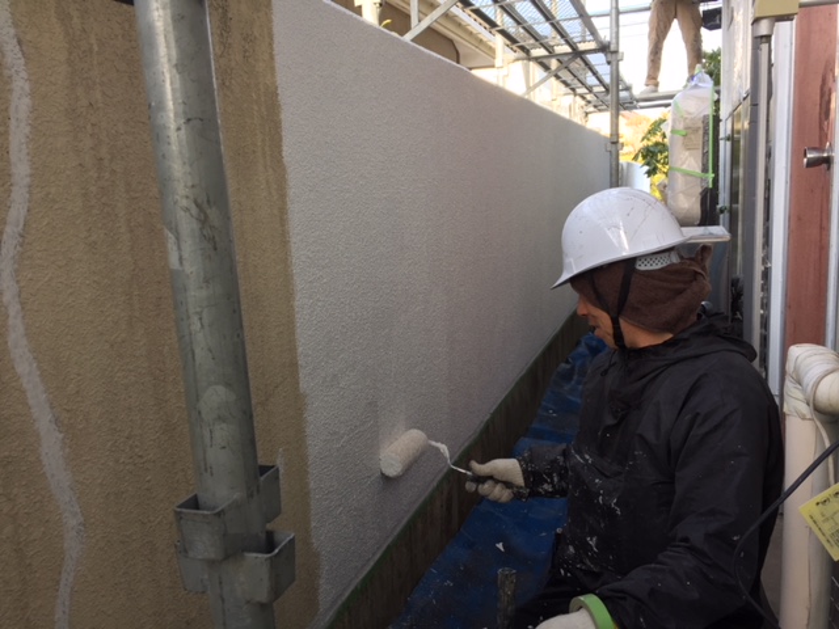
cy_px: 314
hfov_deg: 61.7
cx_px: 420
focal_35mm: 29
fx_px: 703
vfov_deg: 48.2
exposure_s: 1/120
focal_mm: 4.15
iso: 32
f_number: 2.2
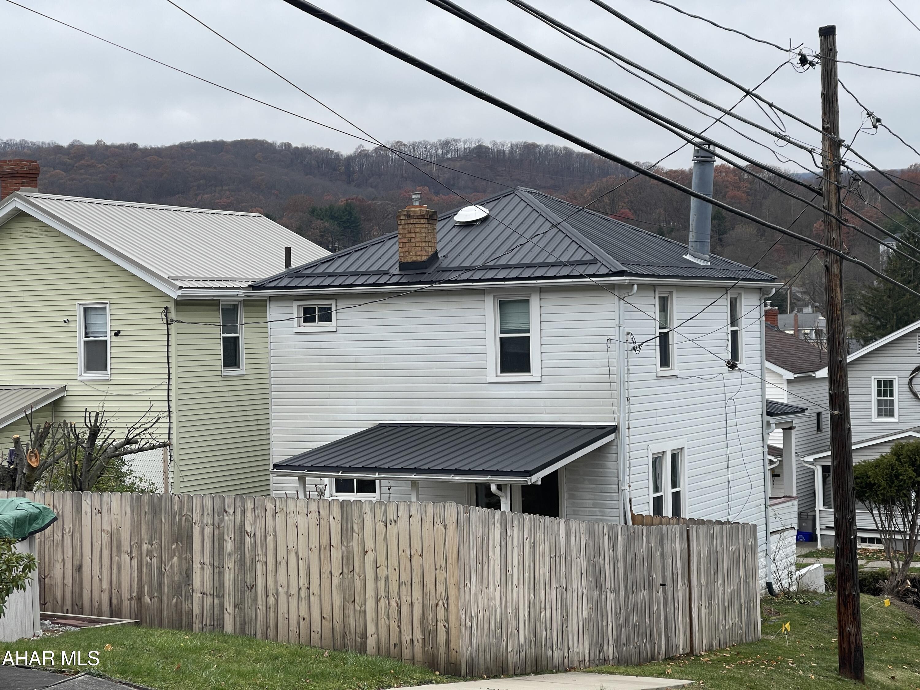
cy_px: 345
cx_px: 460
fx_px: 1701
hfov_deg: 30.3
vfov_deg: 22.9
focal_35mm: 64
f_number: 2.2
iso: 20
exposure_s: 1/355
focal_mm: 7.5
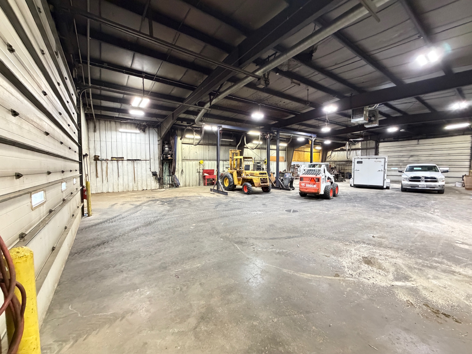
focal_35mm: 14
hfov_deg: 102.1
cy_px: 177
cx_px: 236
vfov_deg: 85.7
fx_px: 191
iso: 800
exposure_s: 1/60
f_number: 2.2
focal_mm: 2.22
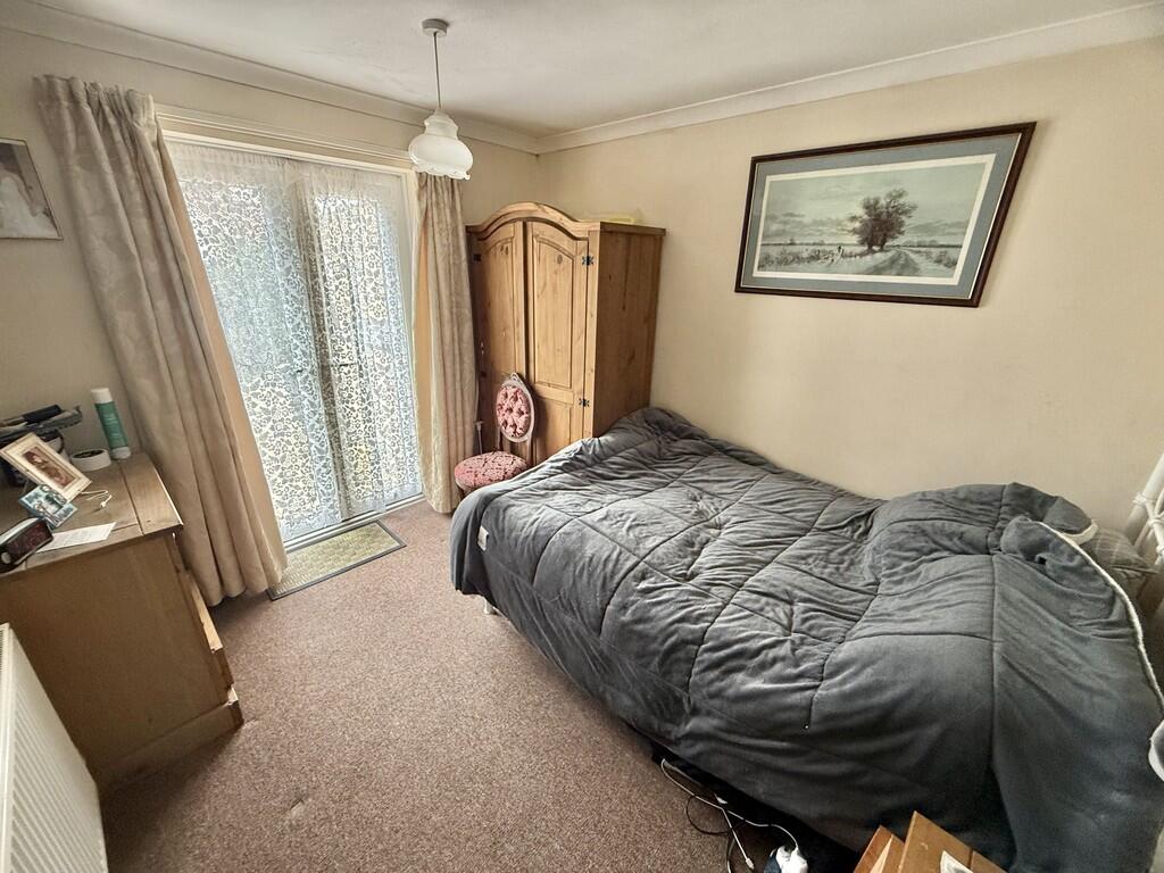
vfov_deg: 85.7
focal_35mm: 14
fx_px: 471
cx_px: 582
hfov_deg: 102.1
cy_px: 436
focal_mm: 2.22
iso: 320
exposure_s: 1/98
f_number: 2.2
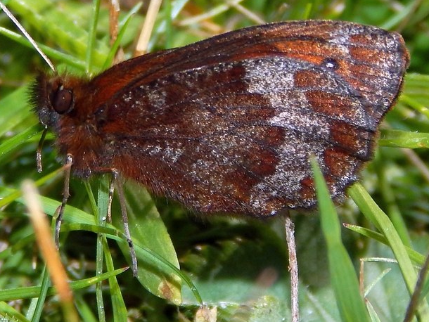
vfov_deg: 8.6
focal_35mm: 173
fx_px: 2145
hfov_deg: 11.4
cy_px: 112
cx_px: 185
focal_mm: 23.4
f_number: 9.6
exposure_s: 1/400
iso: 125
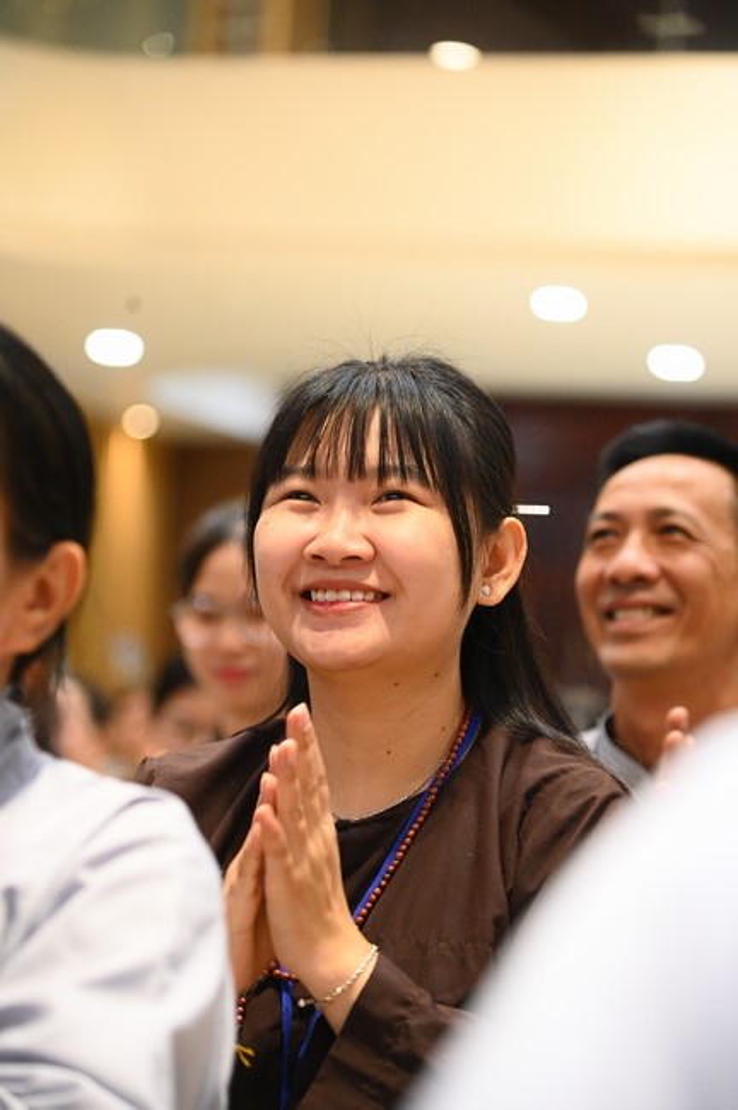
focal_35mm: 120
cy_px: 555
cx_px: 369
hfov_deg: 11.4
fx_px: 3698
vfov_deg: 17.1
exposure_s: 1/160
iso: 6400
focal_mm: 120
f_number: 4
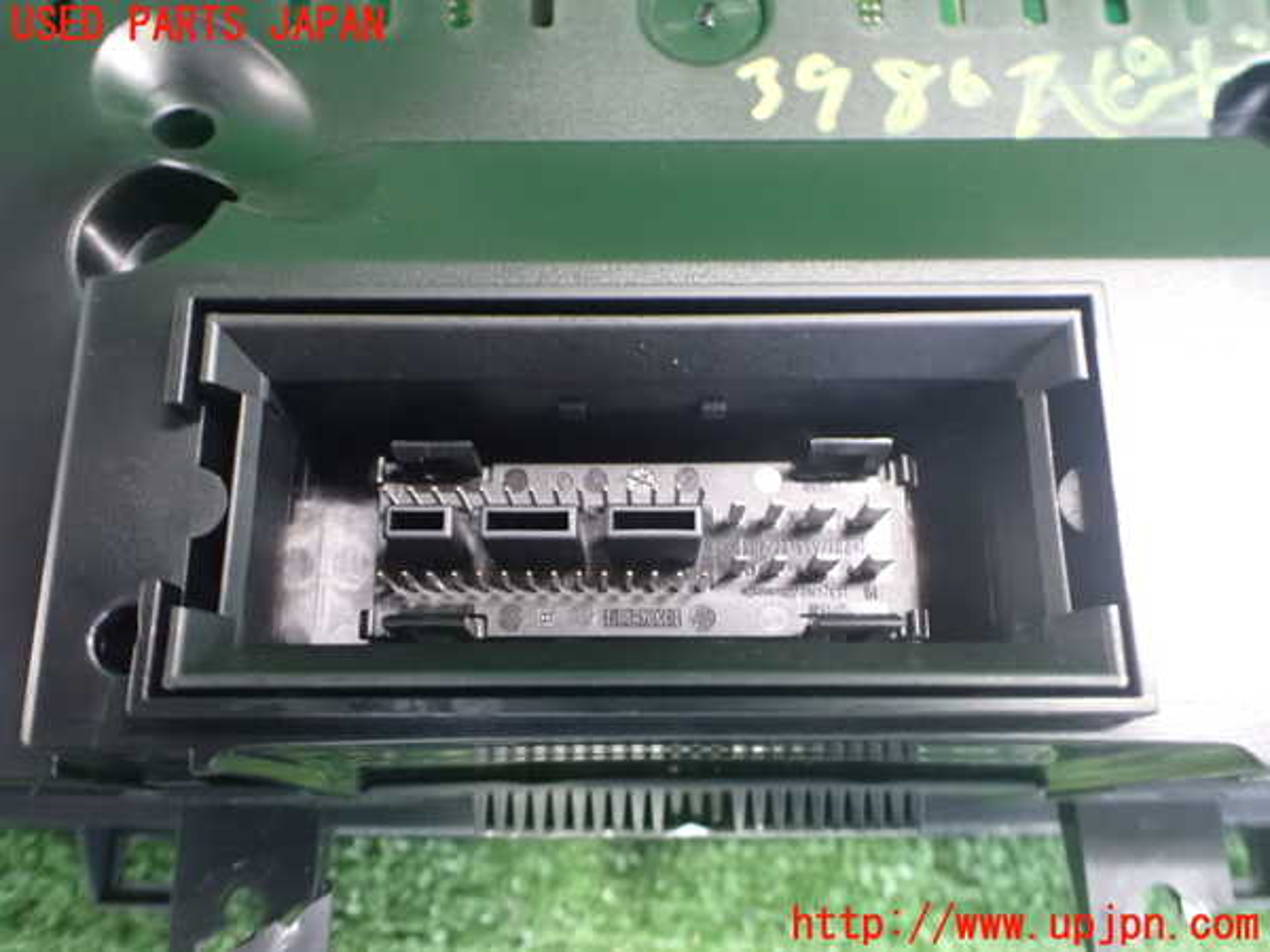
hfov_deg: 60.0
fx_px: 1101
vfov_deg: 46.8
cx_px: 635
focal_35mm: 30
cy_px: 476
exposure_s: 1/30
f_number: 2.3
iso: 1600
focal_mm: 5.4
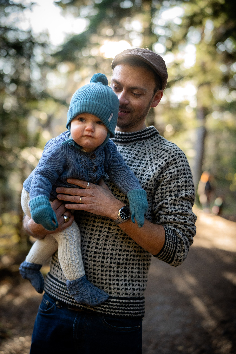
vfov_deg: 39.6
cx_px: 118
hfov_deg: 27.0
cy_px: 177
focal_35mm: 50
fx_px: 492
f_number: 1.8
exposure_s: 1/800
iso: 2000
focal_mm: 50
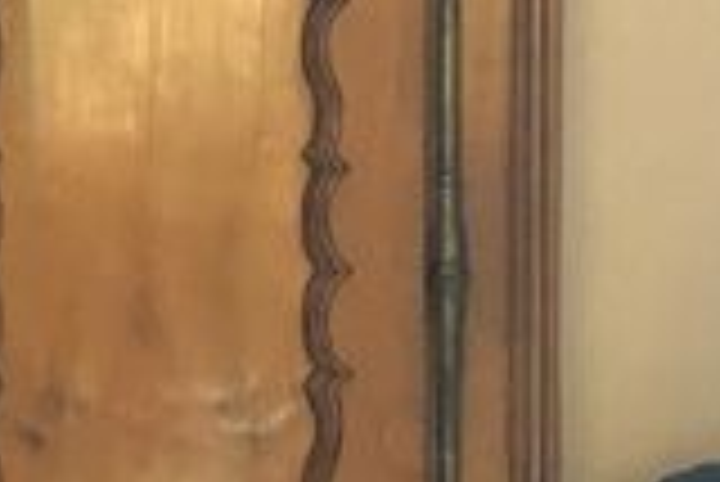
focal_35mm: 182
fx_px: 3643
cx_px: -216
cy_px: 234
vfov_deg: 7.6
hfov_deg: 11.0
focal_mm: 4
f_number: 1.8
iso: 100
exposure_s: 1/15
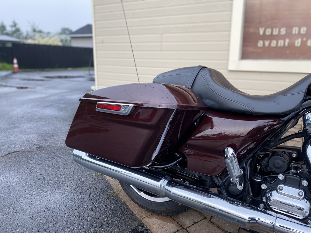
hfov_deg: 67.3
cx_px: 156
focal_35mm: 26
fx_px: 234
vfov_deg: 53.1
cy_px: 116
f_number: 1.8
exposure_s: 1/121
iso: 32
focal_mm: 4.25
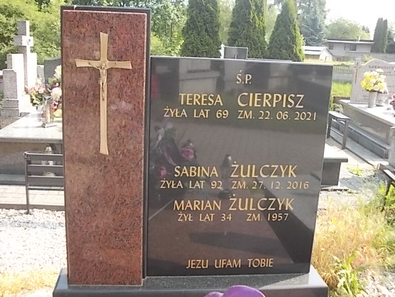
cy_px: 148
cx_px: 198
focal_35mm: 43
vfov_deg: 33.6
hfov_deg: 43.9
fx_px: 491
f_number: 3.3
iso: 80
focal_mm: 6.1
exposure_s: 1/160
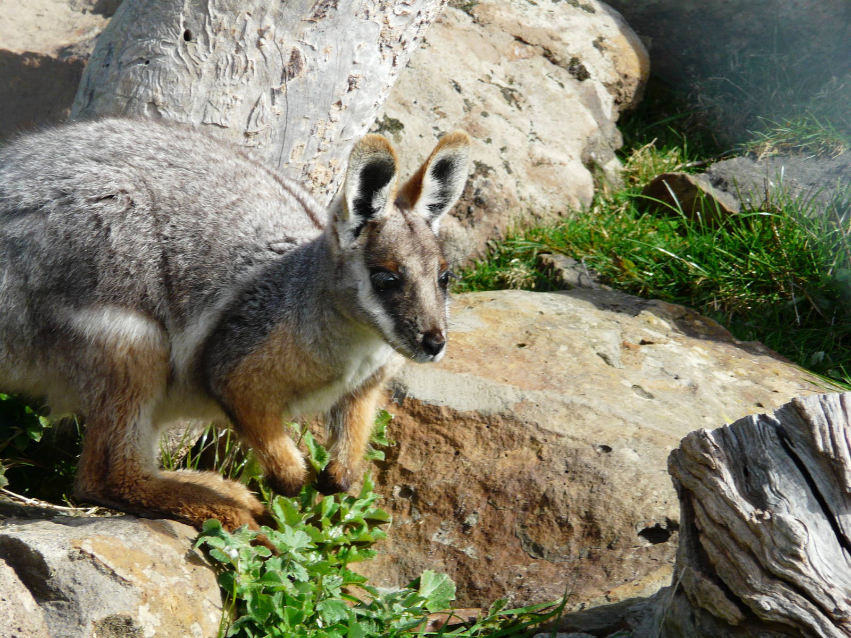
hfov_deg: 6.1
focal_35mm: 325
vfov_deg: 4.6
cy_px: 319
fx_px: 7990
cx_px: 426
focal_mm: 53.4
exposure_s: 1/250
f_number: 5
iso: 100
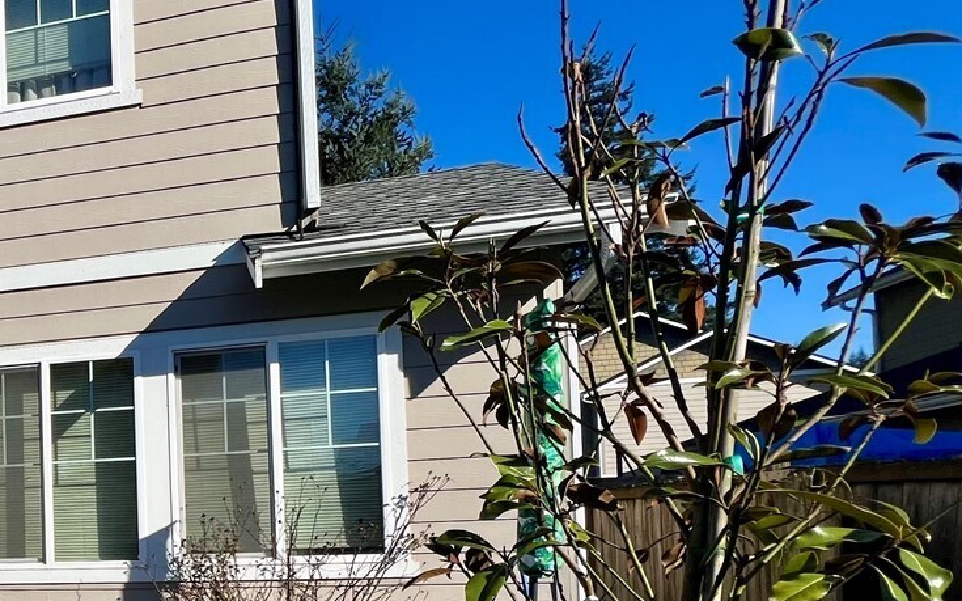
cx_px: -63
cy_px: 529
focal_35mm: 30
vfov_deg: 39.1
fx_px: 786
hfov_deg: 47.9
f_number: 1.8
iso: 32
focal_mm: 1.57
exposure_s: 1/2273
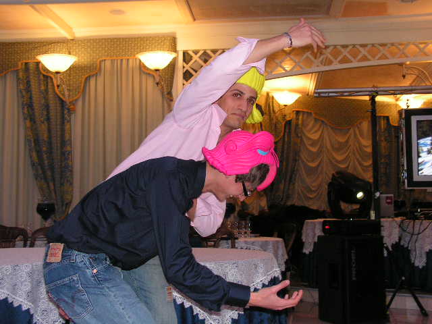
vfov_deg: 31.5
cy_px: 162
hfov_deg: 41.2
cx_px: 216
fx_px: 574
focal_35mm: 46
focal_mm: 7.8
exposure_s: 1/40
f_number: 3.2
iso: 200
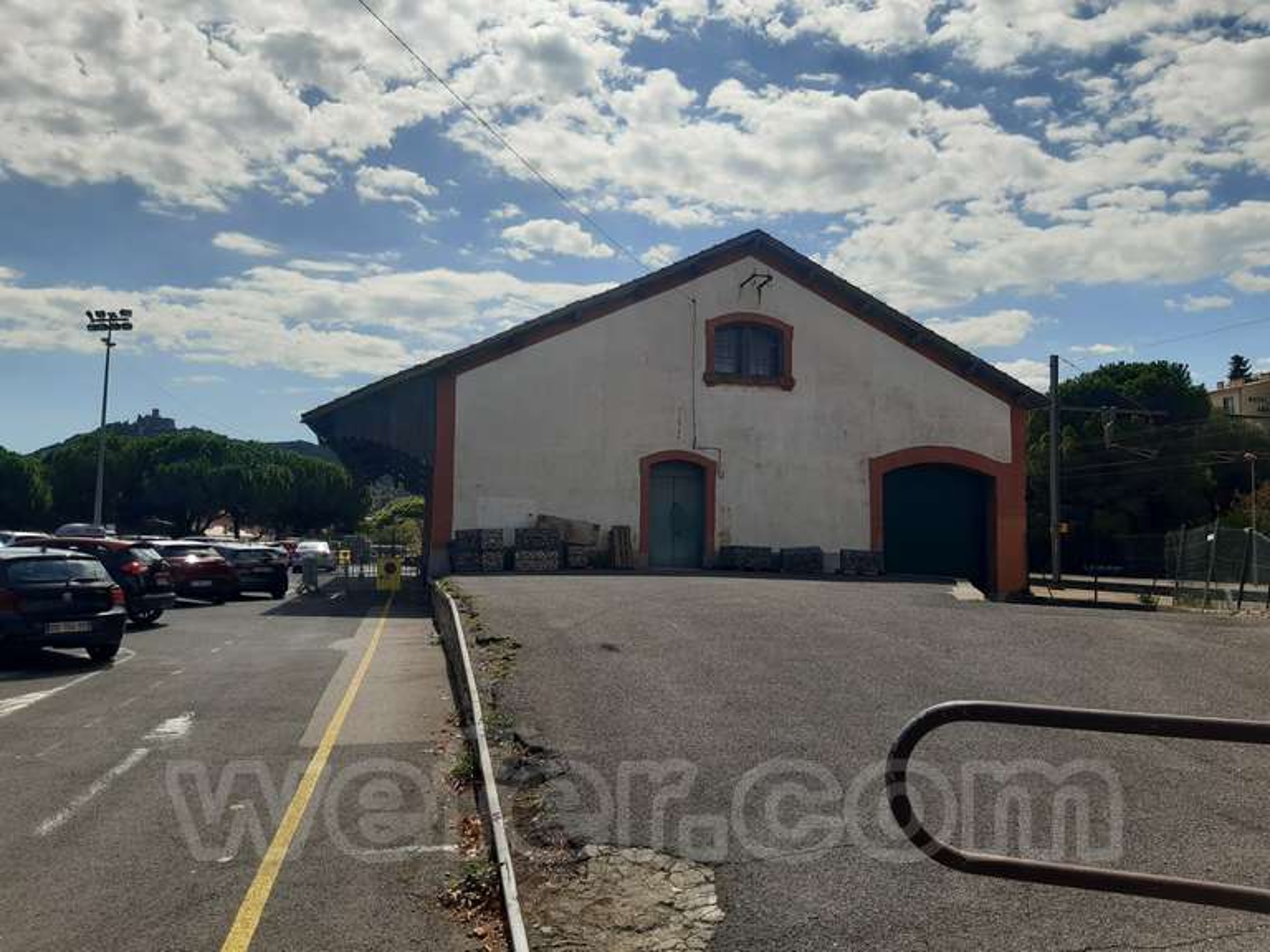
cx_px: 635
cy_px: 476
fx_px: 954
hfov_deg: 67.3
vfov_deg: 53.1
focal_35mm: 26
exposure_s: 1/9259
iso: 40
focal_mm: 3.92
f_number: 1.7
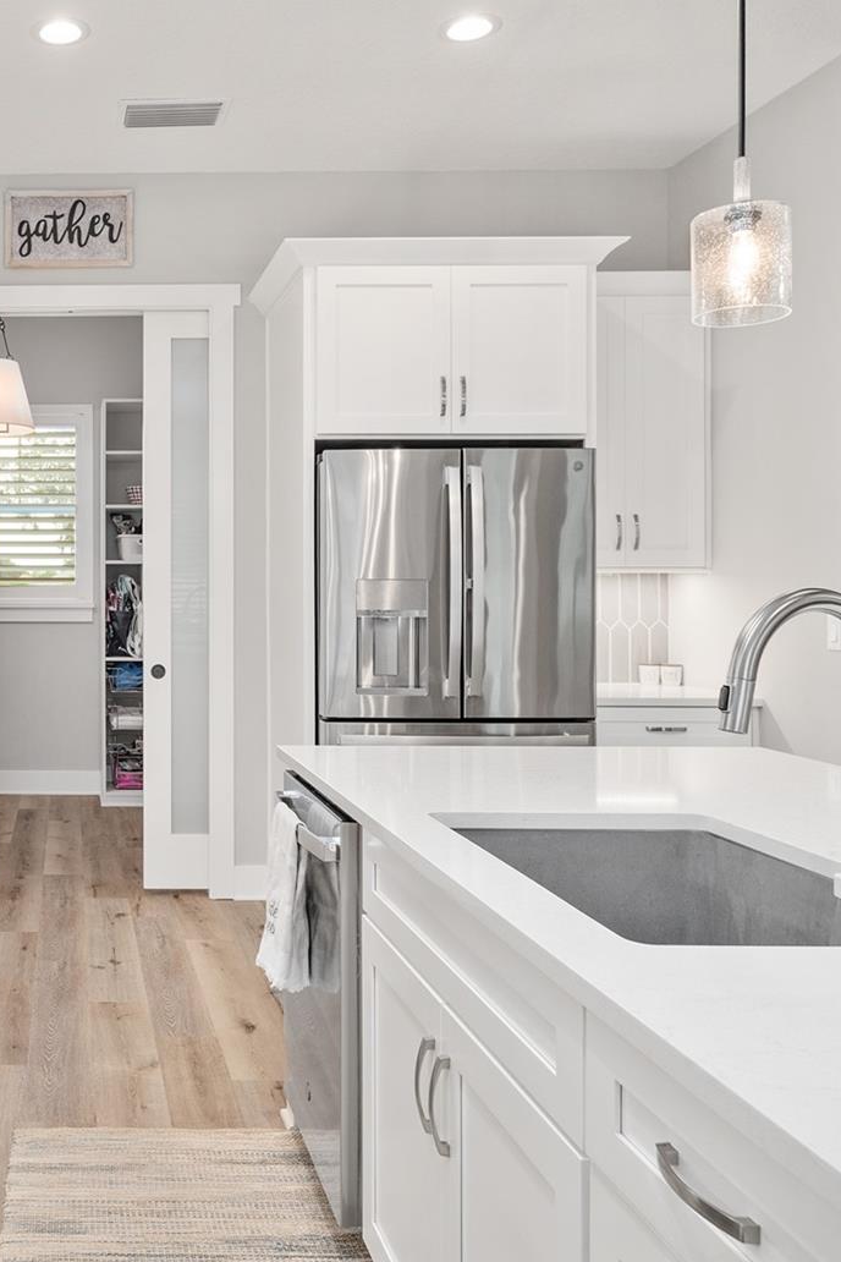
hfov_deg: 37.0
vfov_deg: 58.1
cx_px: 29
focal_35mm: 32
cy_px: 642
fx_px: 1135
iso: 400
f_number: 7.1
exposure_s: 1/6
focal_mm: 20.9
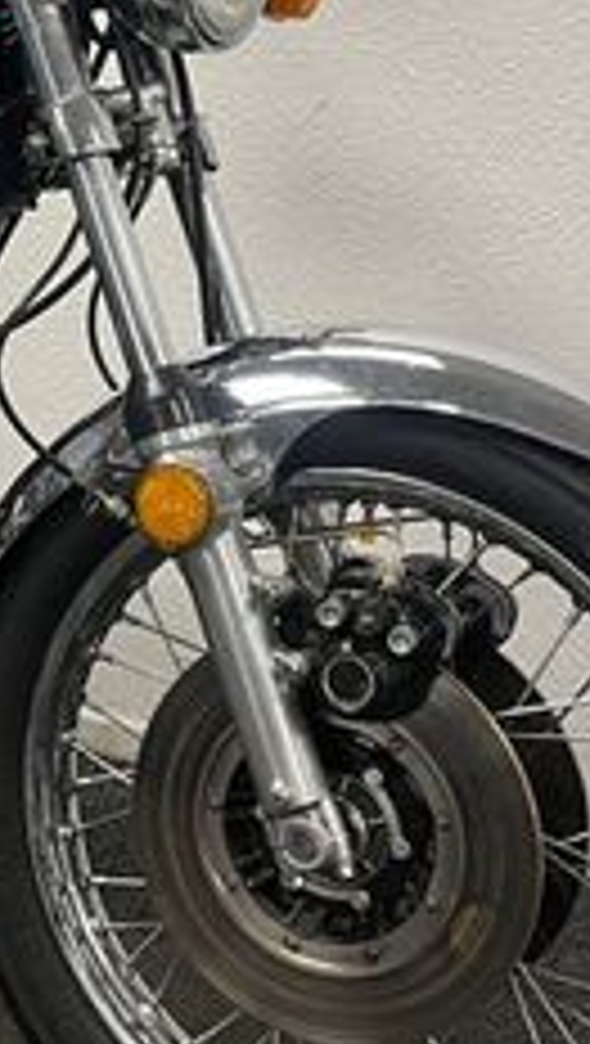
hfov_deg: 14.8
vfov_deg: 26.8
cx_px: -198
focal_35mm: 78
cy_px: 274
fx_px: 2163
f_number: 1.6
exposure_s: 1/50
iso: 64
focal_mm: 5.1
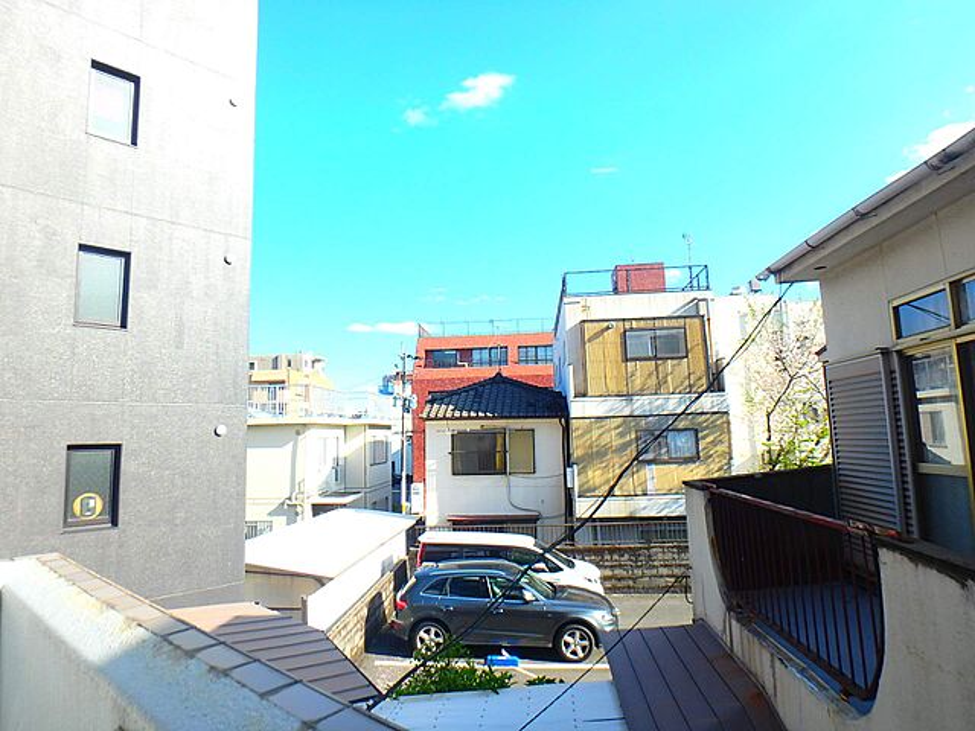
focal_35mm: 21
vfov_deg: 63.4
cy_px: 366
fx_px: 591
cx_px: 488
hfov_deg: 79.0
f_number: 3.5
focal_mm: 3.7
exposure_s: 1/400
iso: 125
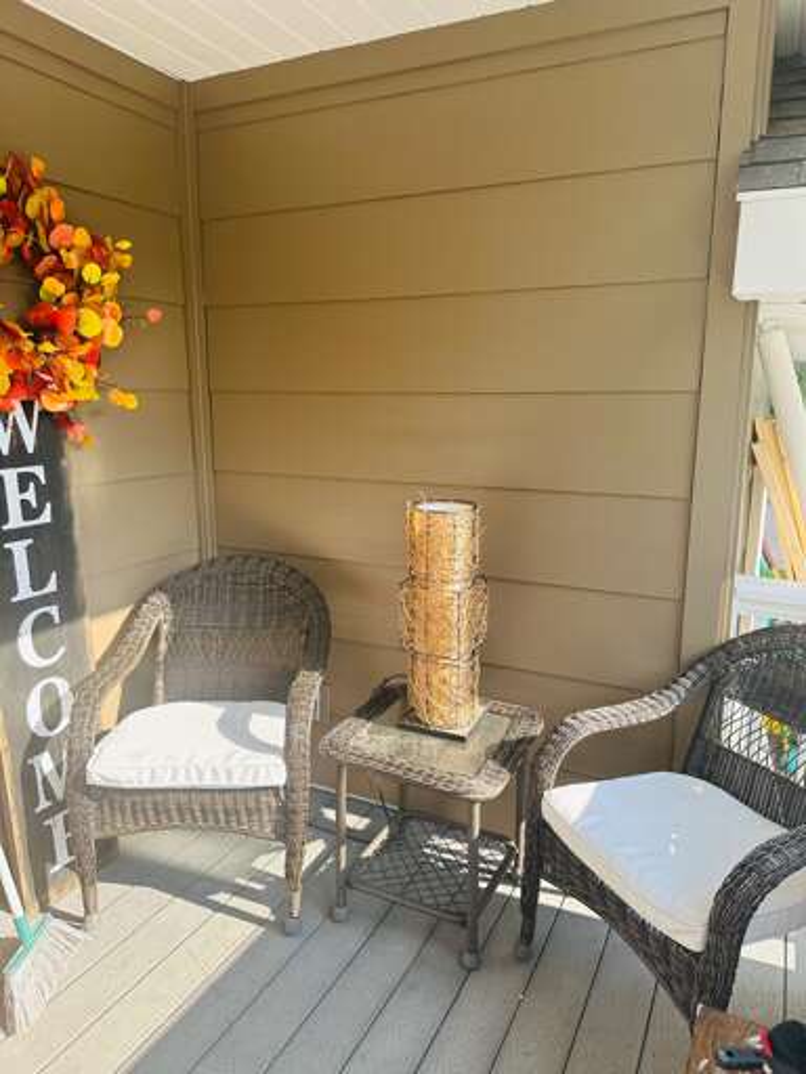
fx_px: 745
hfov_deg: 56.8
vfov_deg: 71.6
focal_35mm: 24
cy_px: 537
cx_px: 403
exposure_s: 1/577
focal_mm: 6.86
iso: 80
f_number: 1.78
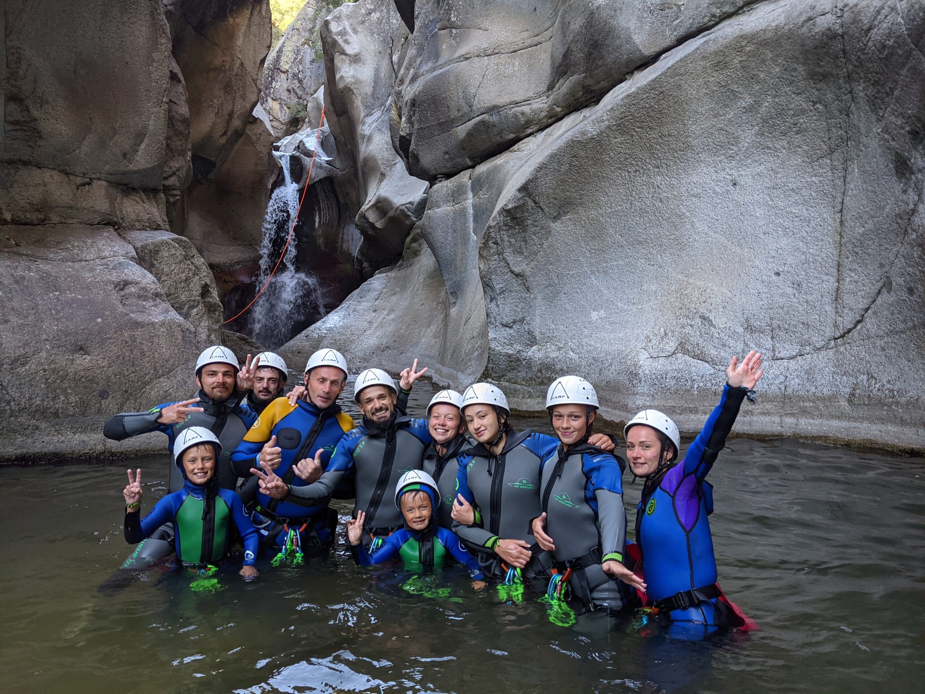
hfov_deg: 65.3
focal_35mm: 27
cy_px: 347
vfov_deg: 51.4
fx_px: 721
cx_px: 462
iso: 103
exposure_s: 1/171
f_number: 1.73
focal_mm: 4.38
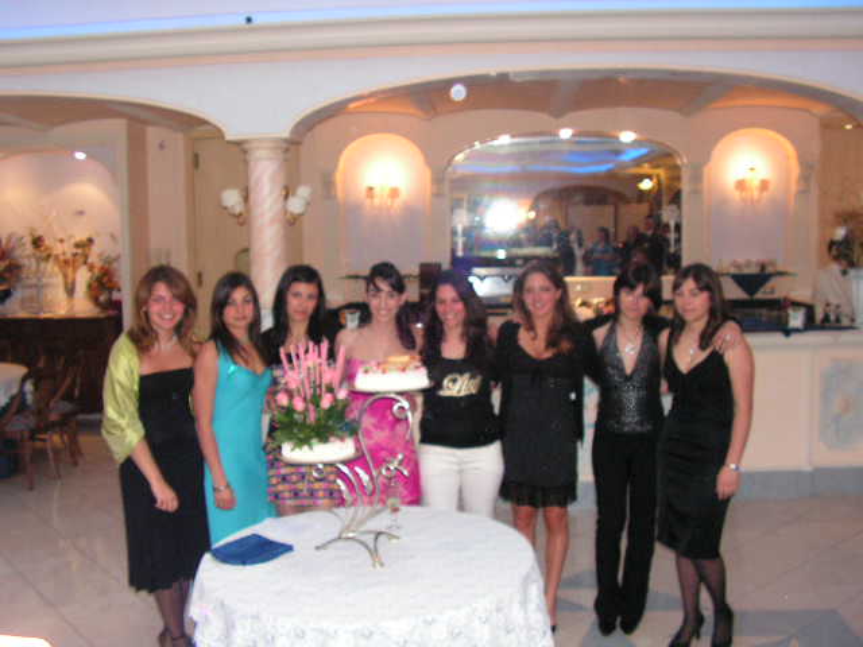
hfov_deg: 51.4
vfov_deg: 39.7
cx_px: 432
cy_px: 324
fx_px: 898
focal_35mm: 36
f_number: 3.2
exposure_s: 1/40
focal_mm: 6
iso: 200
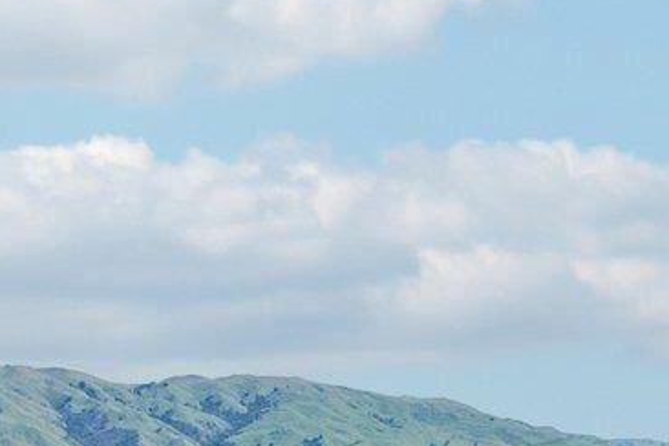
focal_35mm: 123
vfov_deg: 9.4
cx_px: 494
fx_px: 2286
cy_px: 1226
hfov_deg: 16.6
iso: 130
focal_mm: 8.4
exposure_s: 1/250
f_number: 2.8
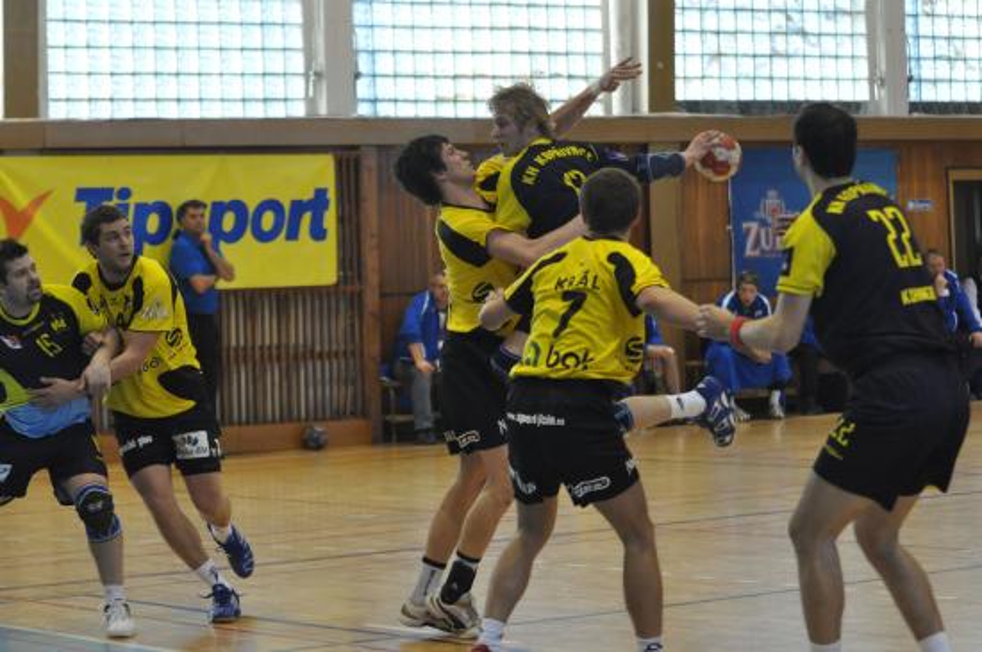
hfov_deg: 17.5
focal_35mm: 117
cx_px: 491
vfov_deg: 11.7
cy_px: 326
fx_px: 3187
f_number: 2.8
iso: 1250
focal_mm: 78
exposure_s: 1/500
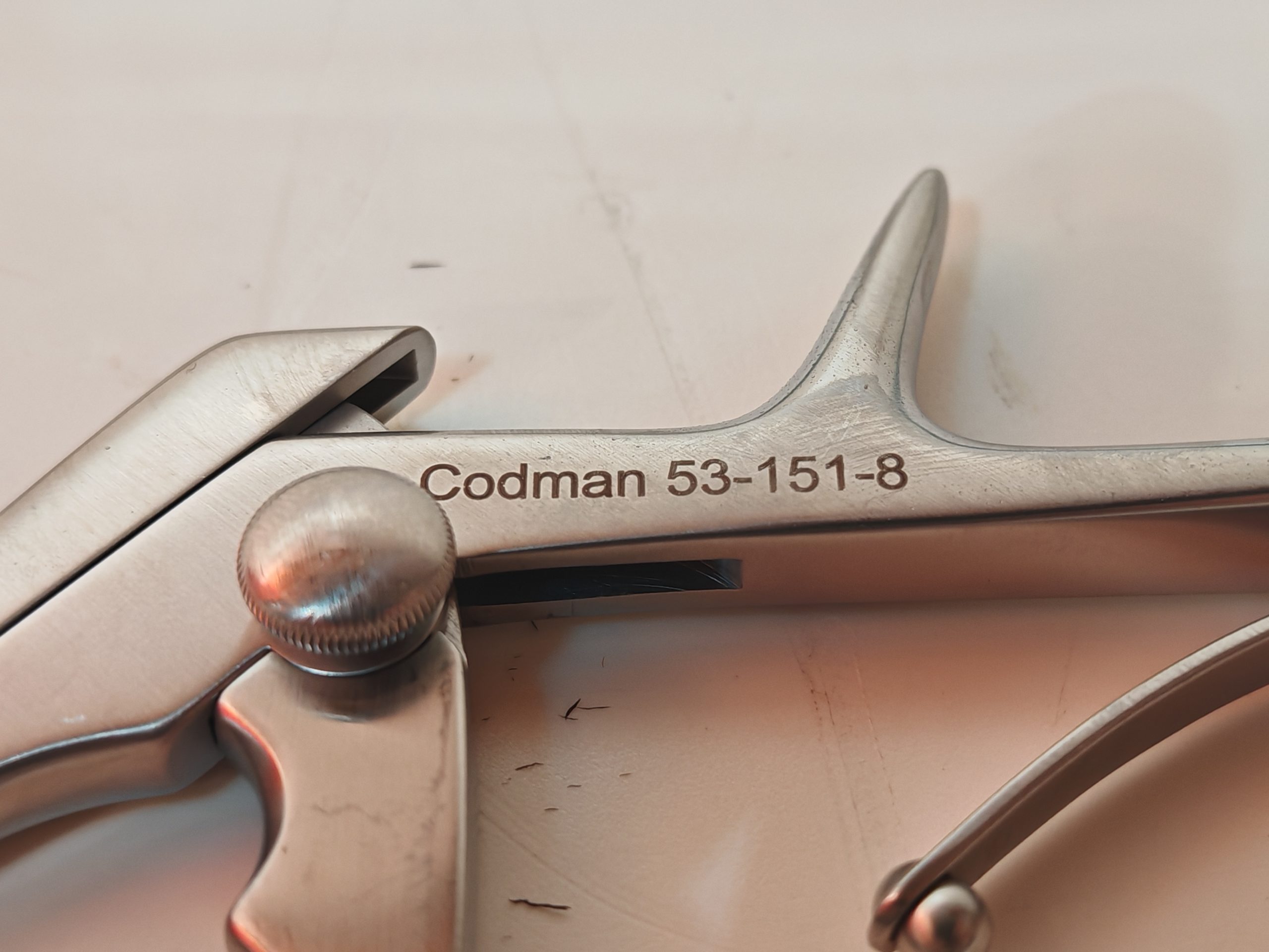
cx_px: 634
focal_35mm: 49
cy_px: 476
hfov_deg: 38.9
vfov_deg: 29.7
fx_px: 1796
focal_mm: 6.83
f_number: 2
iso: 500
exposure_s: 1/100
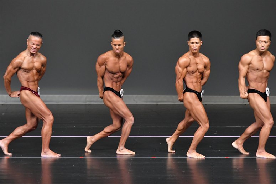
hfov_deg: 6.9
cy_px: 92
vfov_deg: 4.6
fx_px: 2299
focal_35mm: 300
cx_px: 138
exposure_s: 1/400
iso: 4000
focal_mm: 200
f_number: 5.6
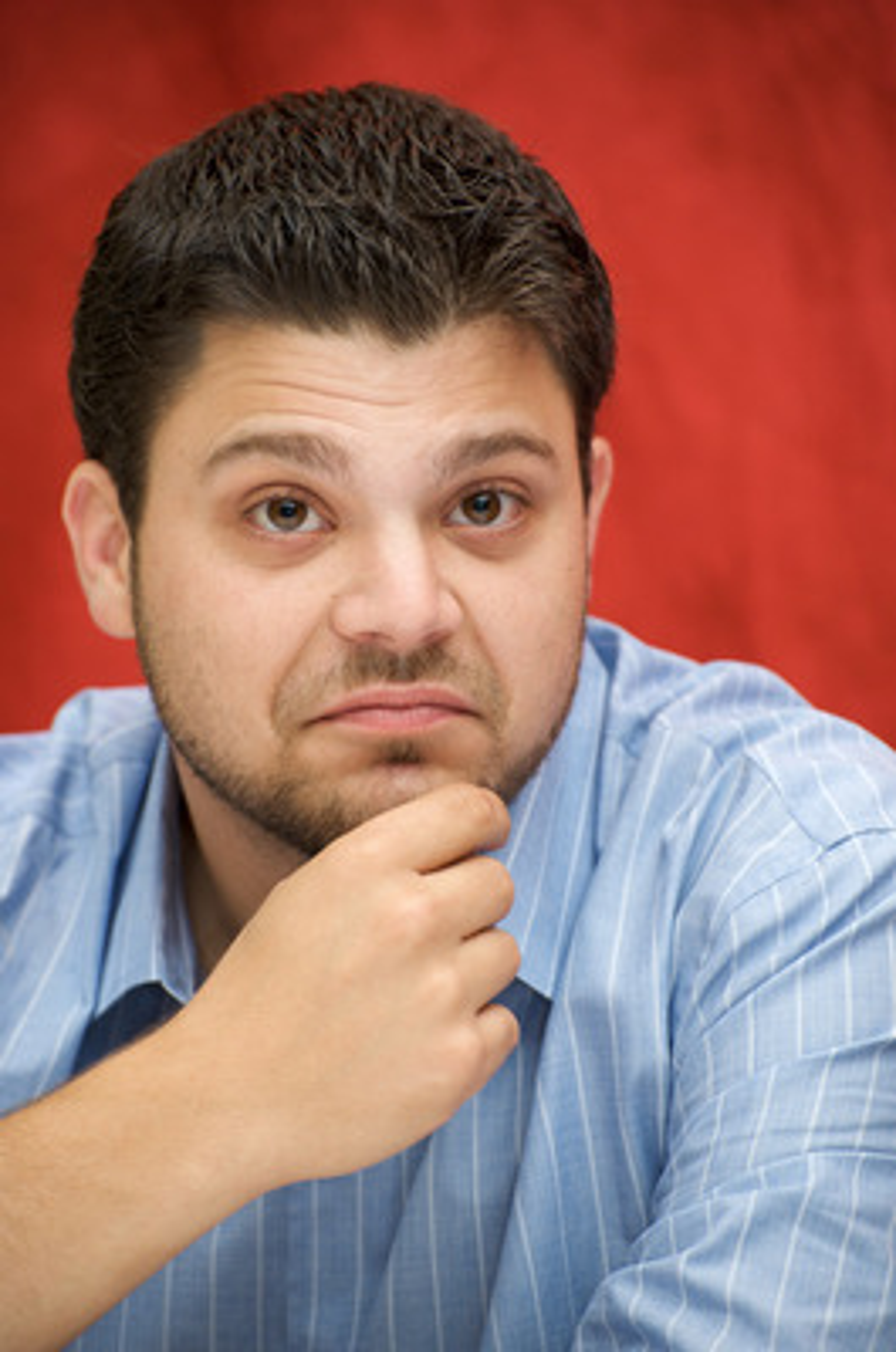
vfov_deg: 12.5
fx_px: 6186
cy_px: 676
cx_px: 448
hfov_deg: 8.3
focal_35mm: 165
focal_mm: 165
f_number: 6.3
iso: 640
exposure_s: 1/60
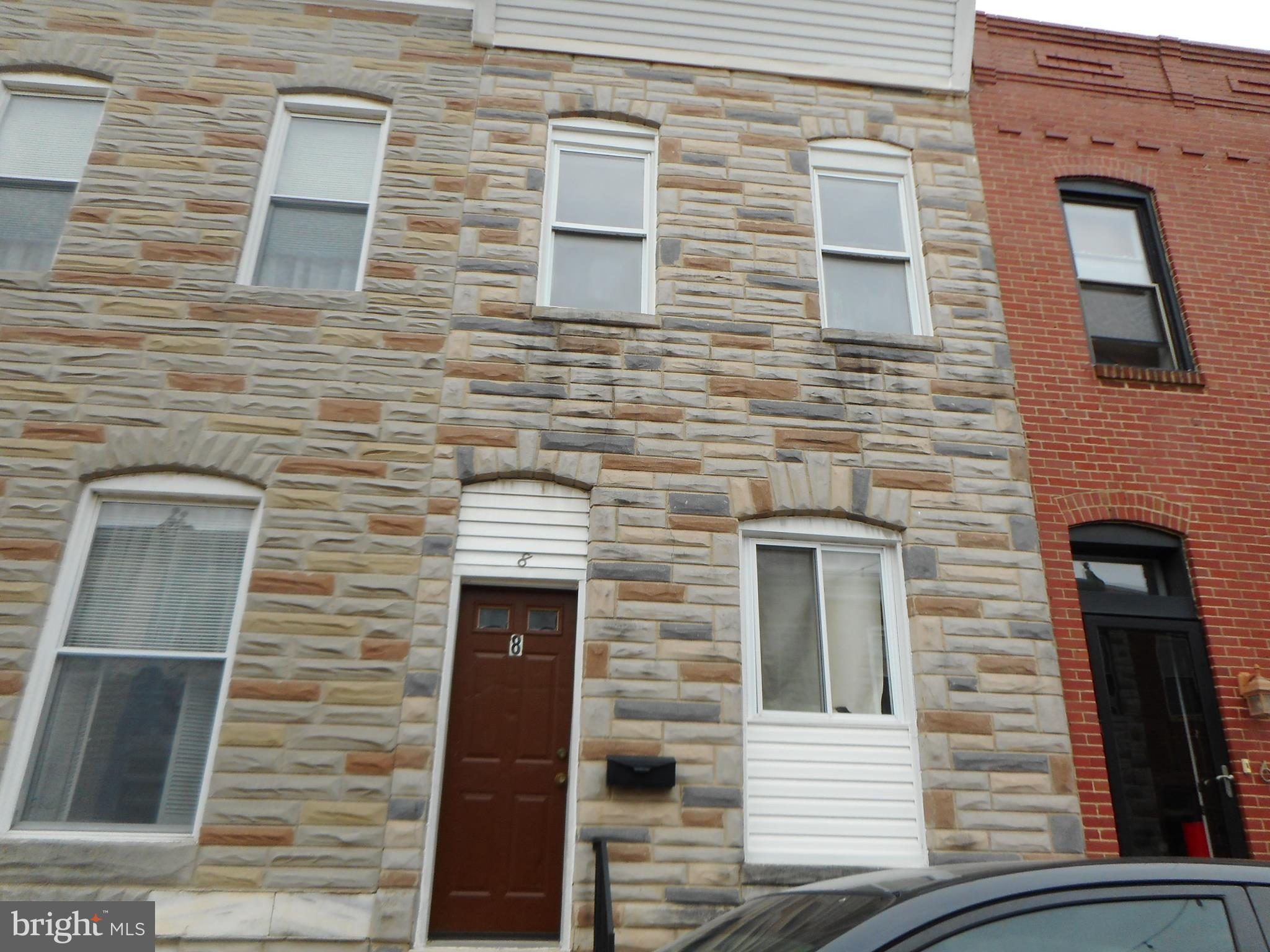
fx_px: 917
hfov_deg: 69.4
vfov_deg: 54.9
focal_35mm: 25
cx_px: 635
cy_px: 476
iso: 80
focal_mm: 4.5
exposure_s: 1/125
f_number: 3.7
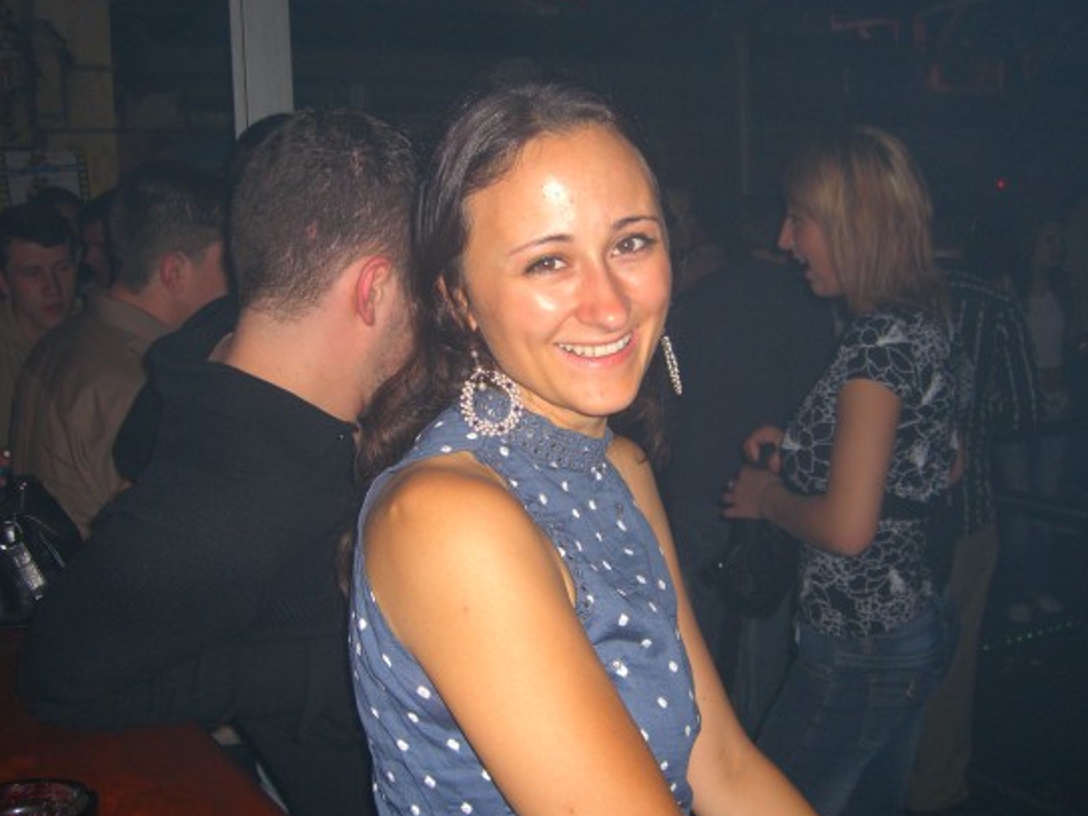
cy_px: 399
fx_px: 1320
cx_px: 565
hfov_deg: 44.8
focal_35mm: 42
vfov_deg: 34.3
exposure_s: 1/60
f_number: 2.8
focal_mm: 7.9
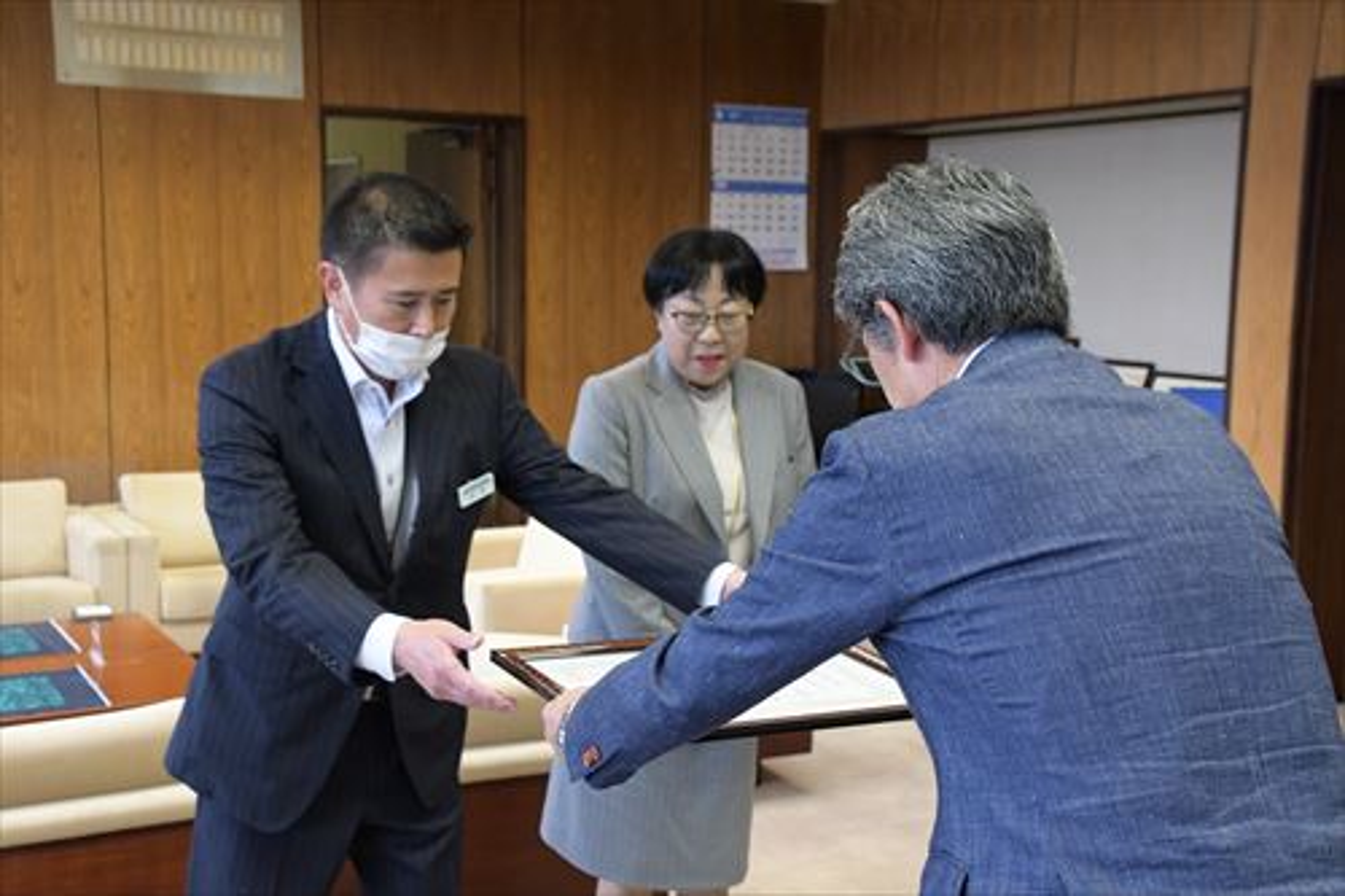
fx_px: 1793
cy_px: 448
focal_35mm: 48
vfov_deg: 28.1
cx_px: 672
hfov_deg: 41.1
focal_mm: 32
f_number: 5.6
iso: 3200
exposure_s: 1/125
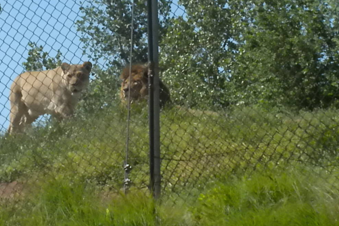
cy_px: 56
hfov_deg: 10.3
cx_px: 83
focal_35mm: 200
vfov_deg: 6.9
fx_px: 1883
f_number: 14
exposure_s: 1/410
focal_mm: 21
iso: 640
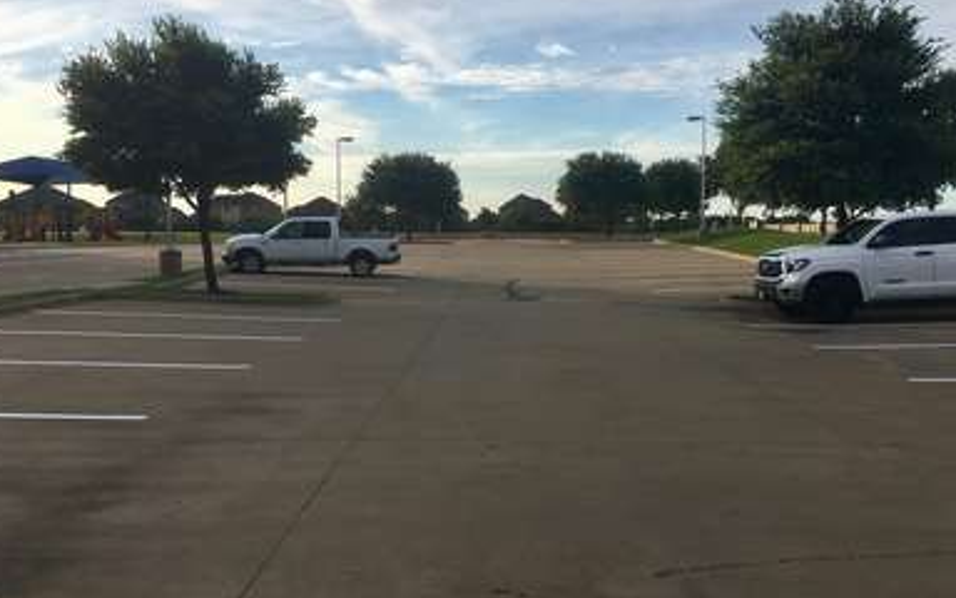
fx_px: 834
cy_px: 277
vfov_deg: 39.4
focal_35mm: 32
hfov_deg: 59.7
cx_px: 480
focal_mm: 4.15
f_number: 2.2
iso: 25
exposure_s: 1/1202
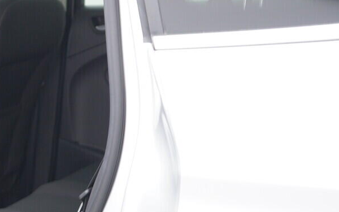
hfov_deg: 21.9
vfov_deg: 14.7
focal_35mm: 88
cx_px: -62
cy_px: 184
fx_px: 813
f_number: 2.8
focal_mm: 24
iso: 200
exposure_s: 1/40
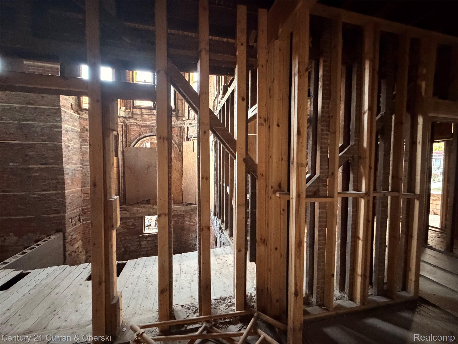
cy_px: 172
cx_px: 229
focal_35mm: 14
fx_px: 185
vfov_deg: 85.7
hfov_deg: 102.1
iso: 1600
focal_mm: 2.22
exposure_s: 1/35
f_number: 2.2
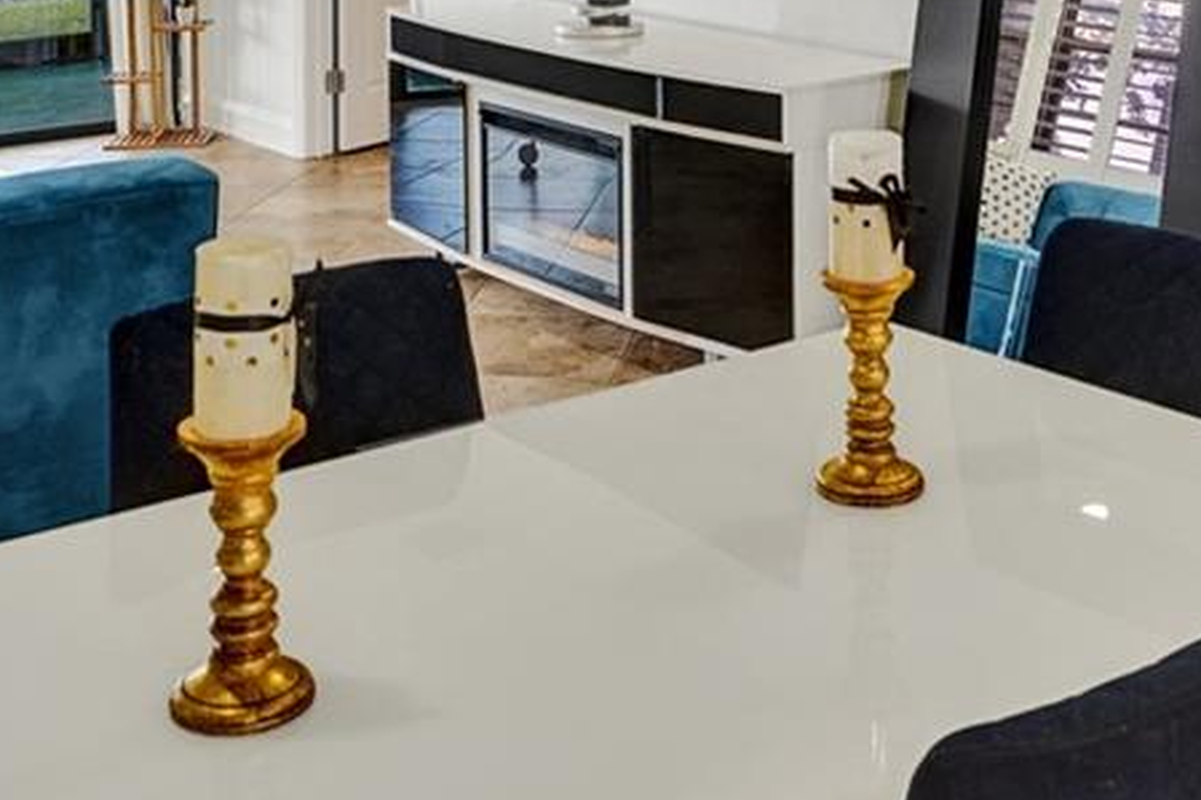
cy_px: -230
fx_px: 1901
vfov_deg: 21.5
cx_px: 741
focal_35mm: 57
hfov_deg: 34.9
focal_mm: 16
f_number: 4
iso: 400
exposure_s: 1/160
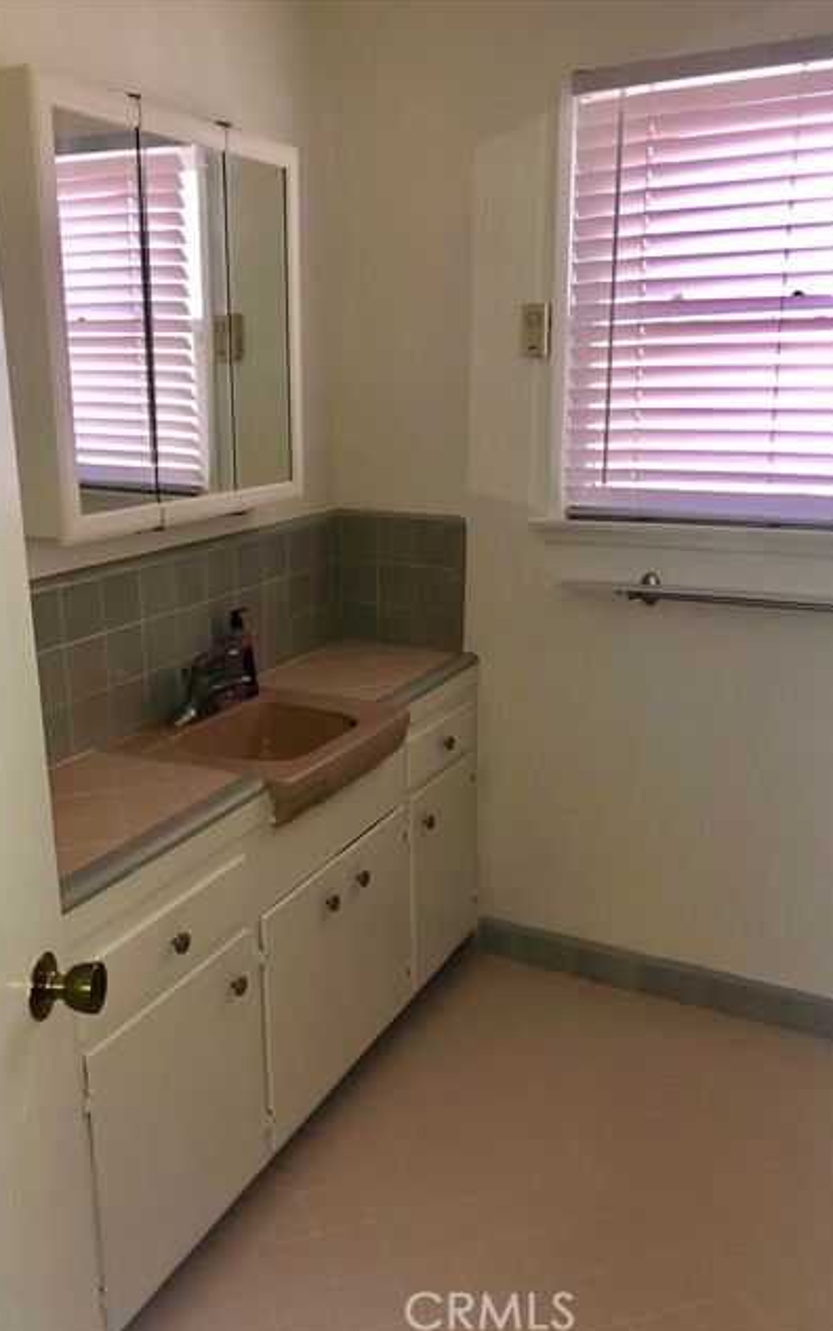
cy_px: 669
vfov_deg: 62.9
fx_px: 1089
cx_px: 343
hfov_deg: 41.7
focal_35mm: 30
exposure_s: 1/19
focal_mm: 4
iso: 25
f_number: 1.8
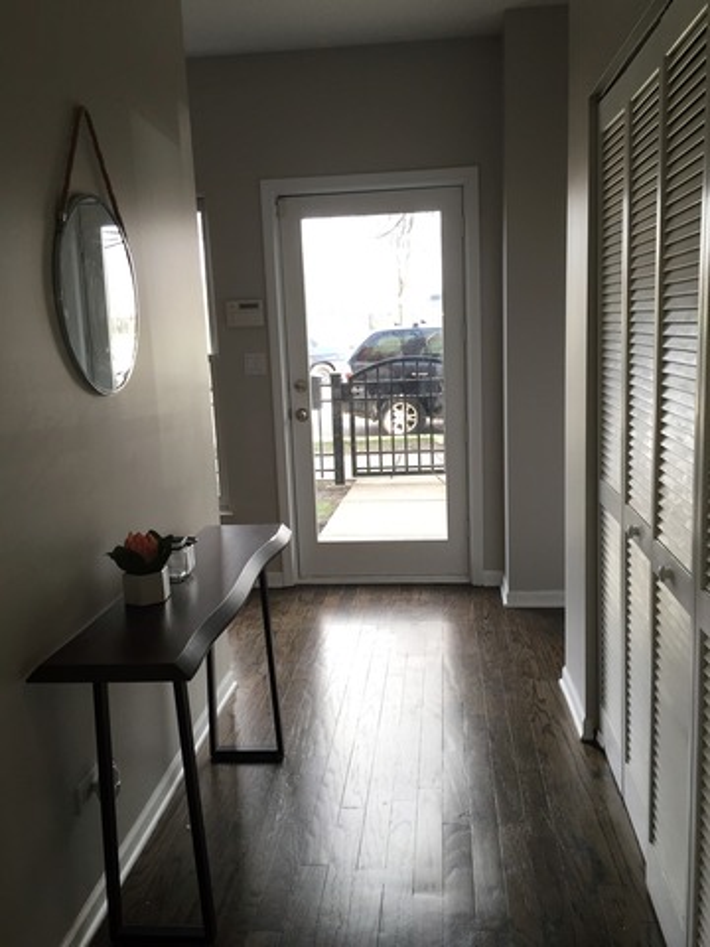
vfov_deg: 61.7
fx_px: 793
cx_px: 355
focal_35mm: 29
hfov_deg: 48.2
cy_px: 474
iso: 50
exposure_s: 1/120
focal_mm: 4.15
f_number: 2.2
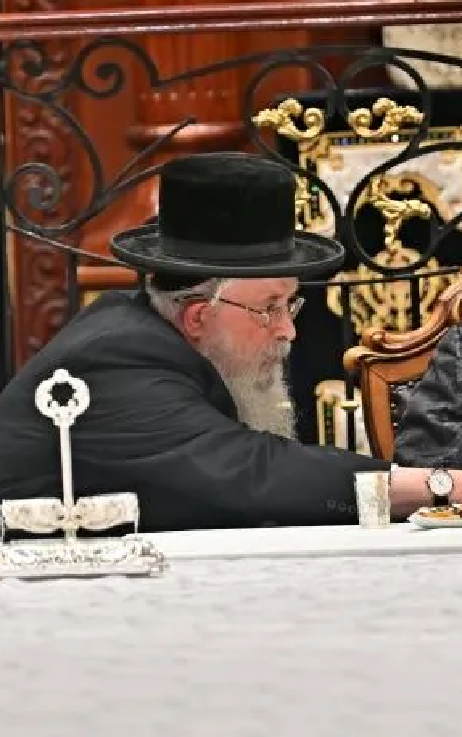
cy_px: 314
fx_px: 10295
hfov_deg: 2.6
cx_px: 666
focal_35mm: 512
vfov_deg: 4.1
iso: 250
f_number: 2.8
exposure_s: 1/400
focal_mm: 150
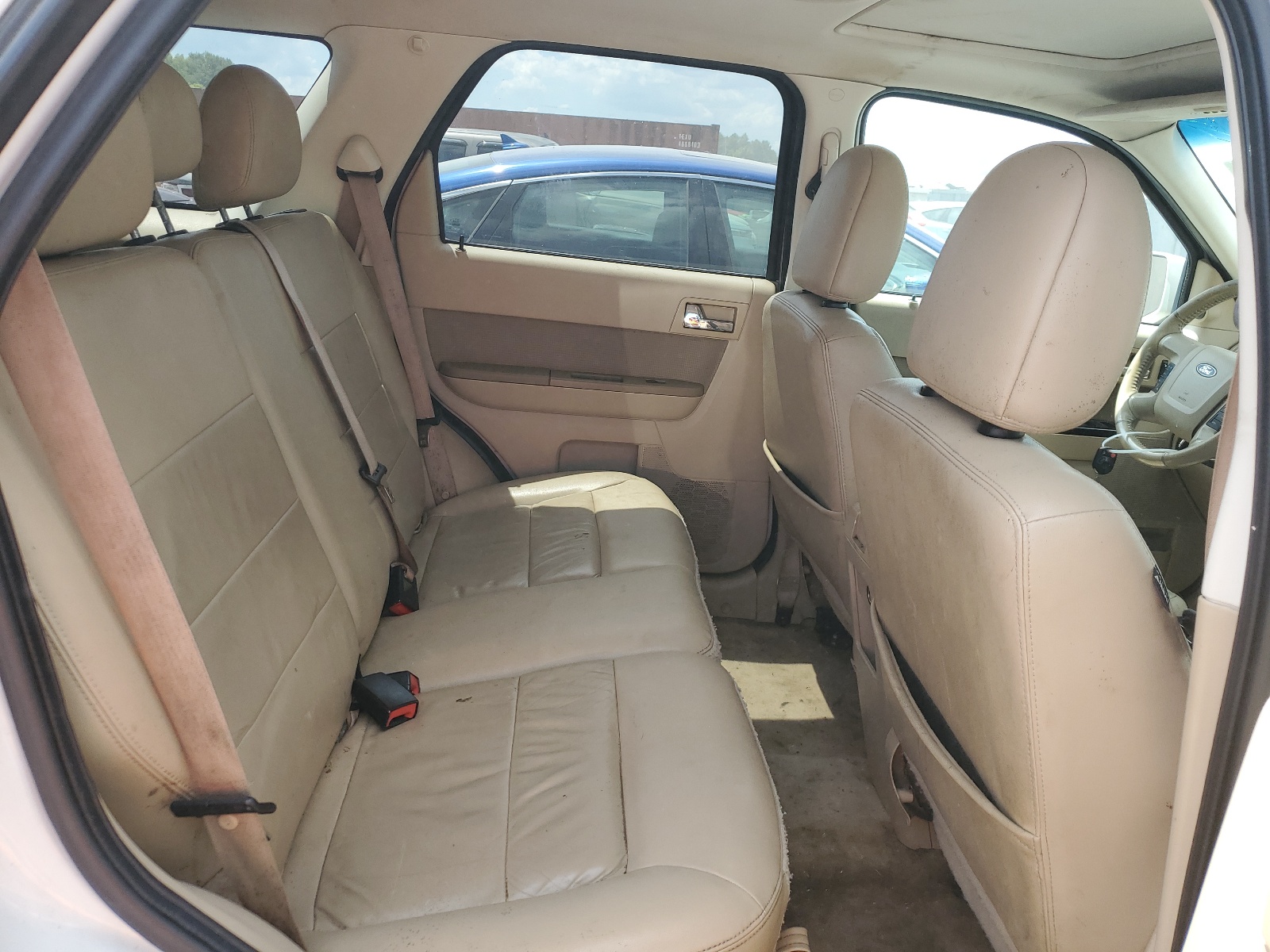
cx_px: 635
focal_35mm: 26
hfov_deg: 67.3
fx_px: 954
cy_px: 476
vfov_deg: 53.1
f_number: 1.5
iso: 50
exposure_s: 1/476
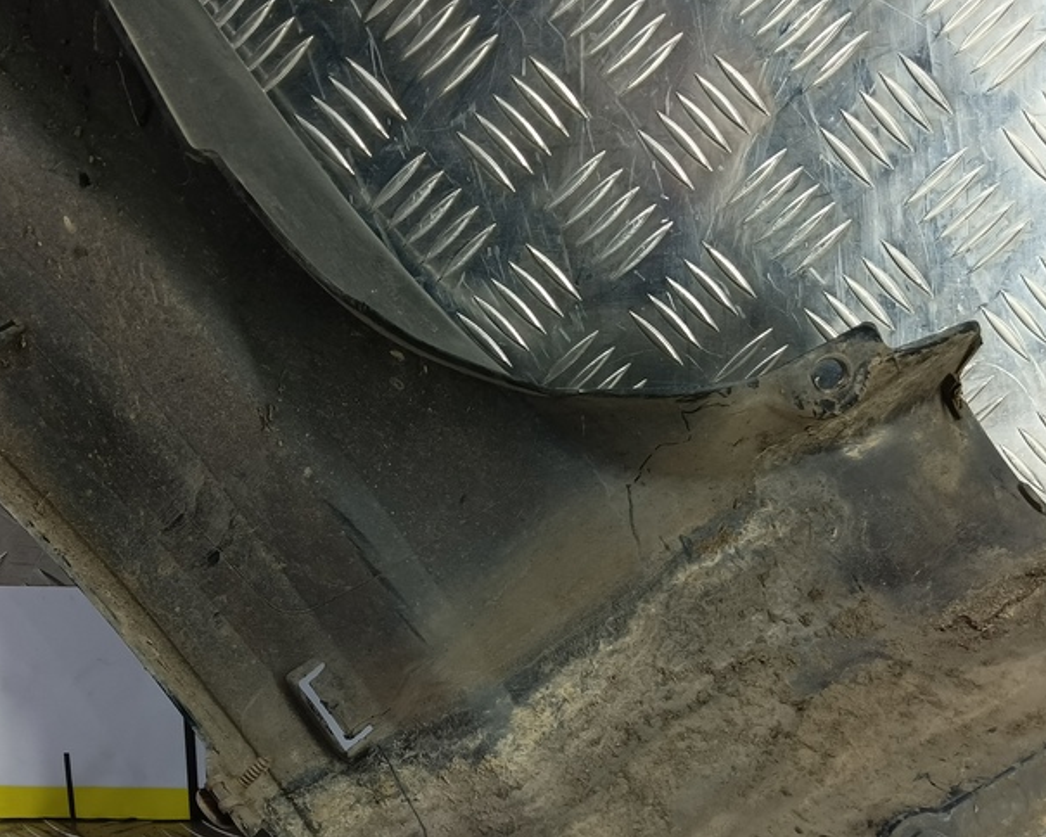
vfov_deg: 38.5
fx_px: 1176
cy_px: 591
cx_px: 434
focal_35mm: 38
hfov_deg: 47.7
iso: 123
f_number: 1.6
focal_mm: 4.11
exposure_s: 1/50
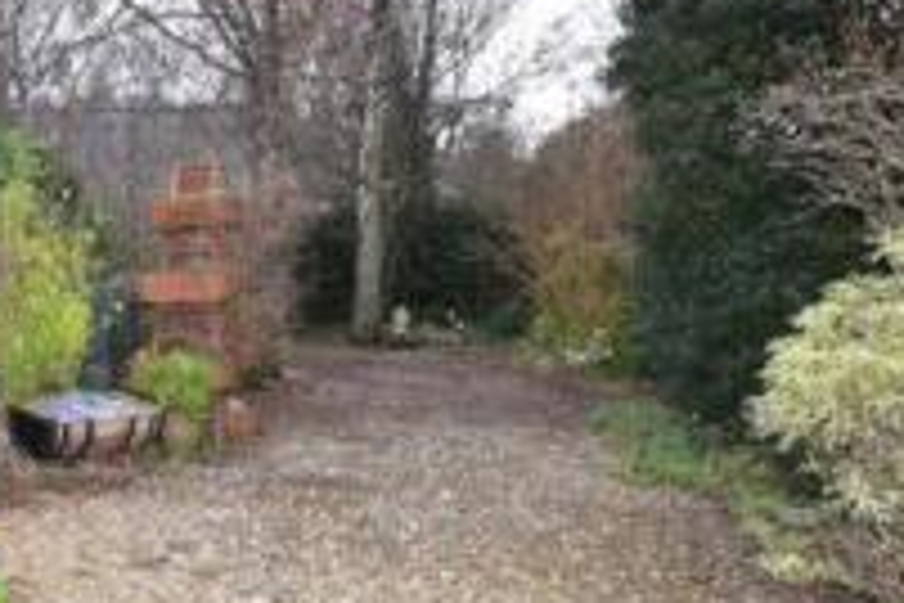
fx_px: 1230
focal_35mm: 49
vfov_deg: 26.5
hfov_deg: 34.5
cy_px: 556
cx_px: -101
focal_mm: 10
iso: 1600
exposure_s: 1/60
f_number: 5.6
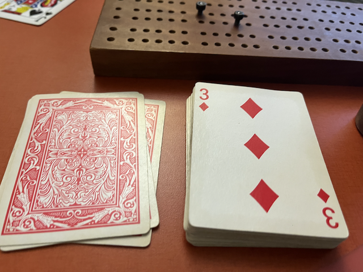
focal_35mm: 26
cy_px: 136
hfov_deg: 67.3
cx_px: 182
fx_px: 273
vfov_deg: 53.1
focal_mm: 5.1
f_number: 1.6
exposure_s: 1/60
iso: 250
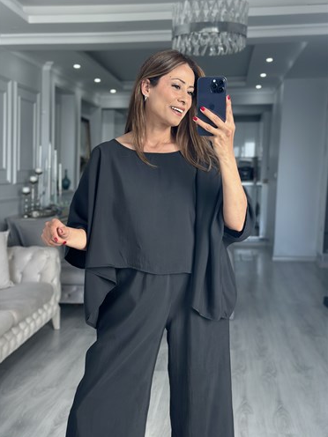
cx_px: 162
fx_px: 619
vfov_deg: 38.9
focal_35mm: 49
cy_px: 218
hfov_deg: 29.7
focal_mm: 6.86
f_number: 1.78
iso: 100
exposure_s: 1/159
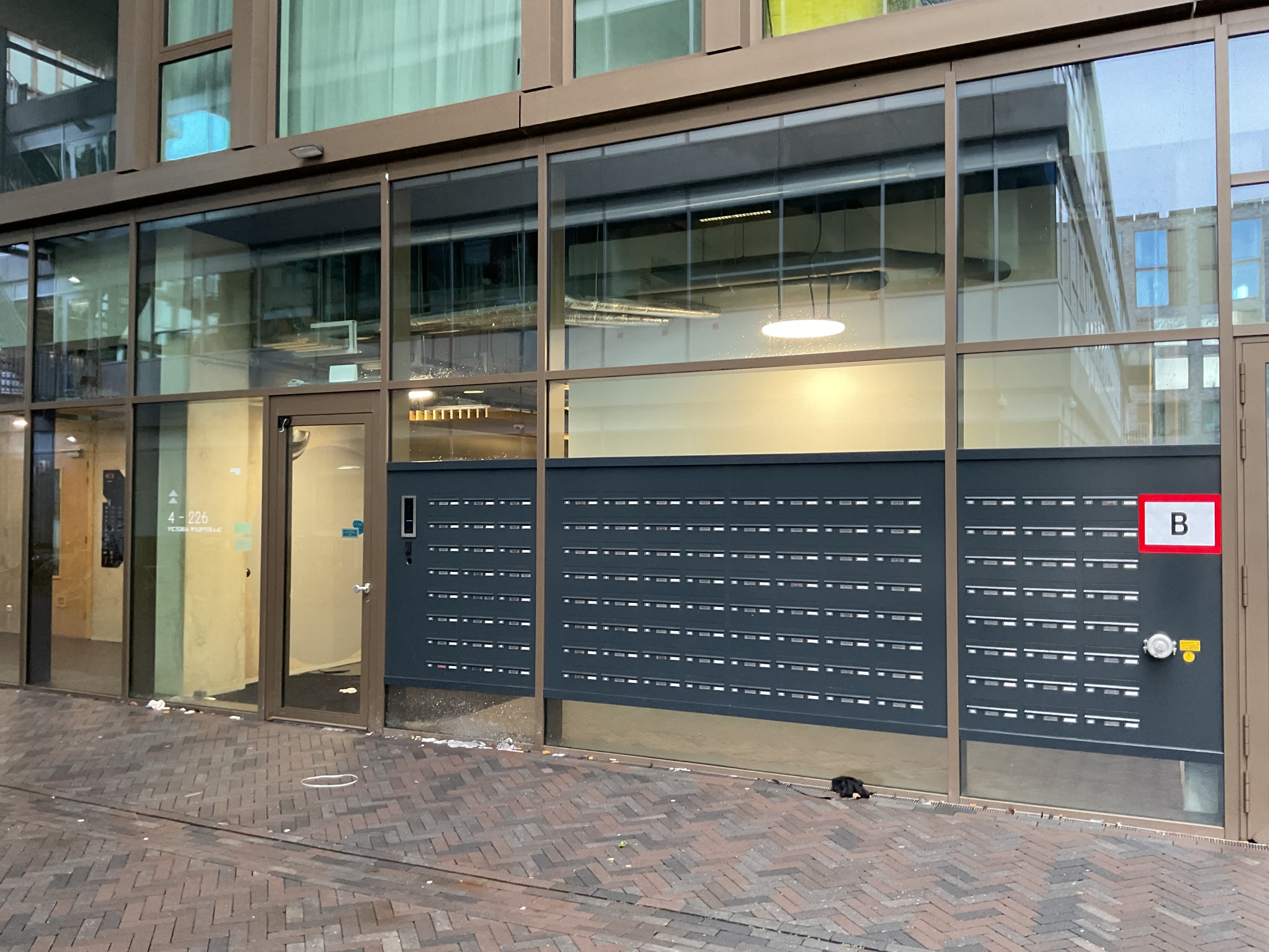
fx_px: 1063
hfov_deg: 61.7
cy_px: 476
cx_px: 634
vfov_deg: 48.2
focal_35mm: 29
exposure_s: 1/60
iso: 160
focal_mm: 3
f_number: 1.8
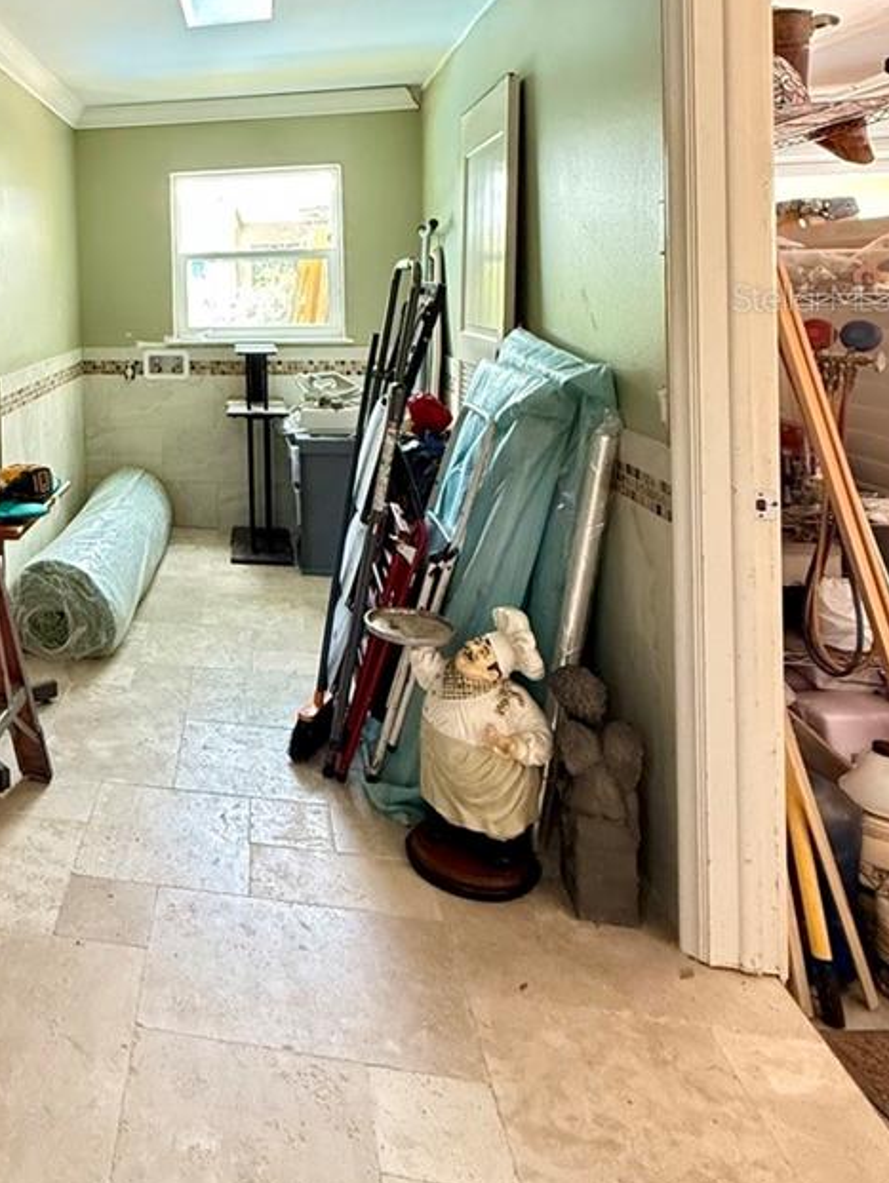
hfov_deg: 45.2
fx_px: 924
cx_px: 44
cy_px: 297
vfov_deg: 61.7
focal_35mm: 27
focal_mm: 2.22
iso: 640
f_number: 2.2
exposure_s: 1/60
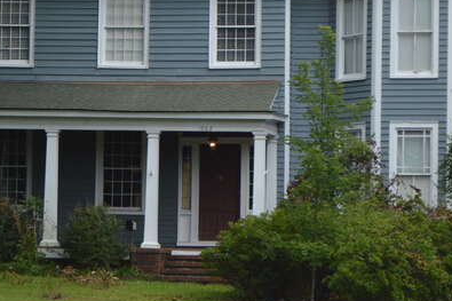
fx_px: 2096
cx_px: 220
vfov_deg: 8.2
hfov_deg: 12.3
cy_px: 53
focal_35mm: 167
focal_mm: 55
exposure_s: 1/250
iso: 100
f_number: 8
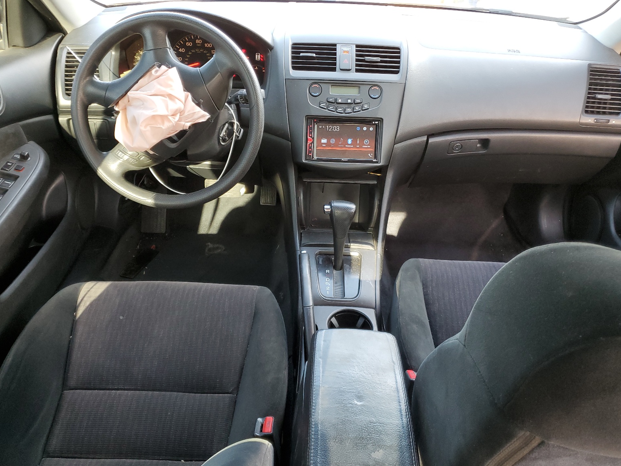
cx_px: 321
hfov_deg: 65.3
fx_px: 484
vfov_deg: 51.4
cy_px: 235
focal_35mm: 27
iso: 85
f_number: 1.5
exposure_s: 1/60.2
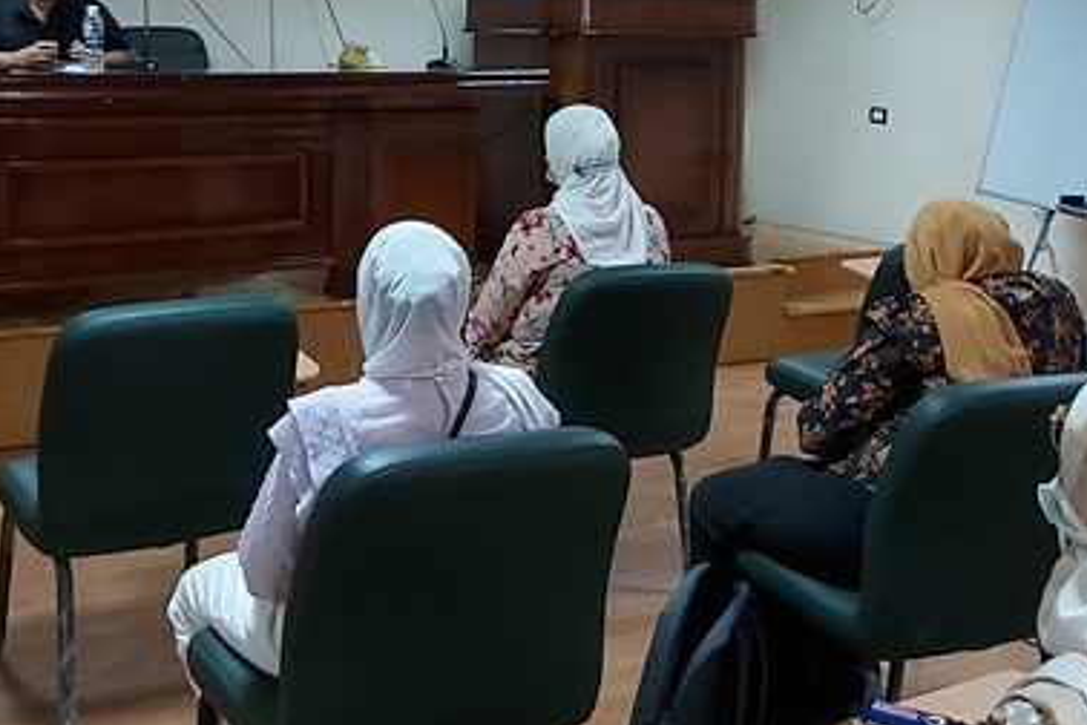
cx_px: 549
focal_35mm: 55
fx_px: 1661
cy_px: 109
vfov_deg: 24.1
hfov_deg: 36.2
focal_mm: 3.92
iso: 200
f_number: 1.7
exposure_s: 1/33
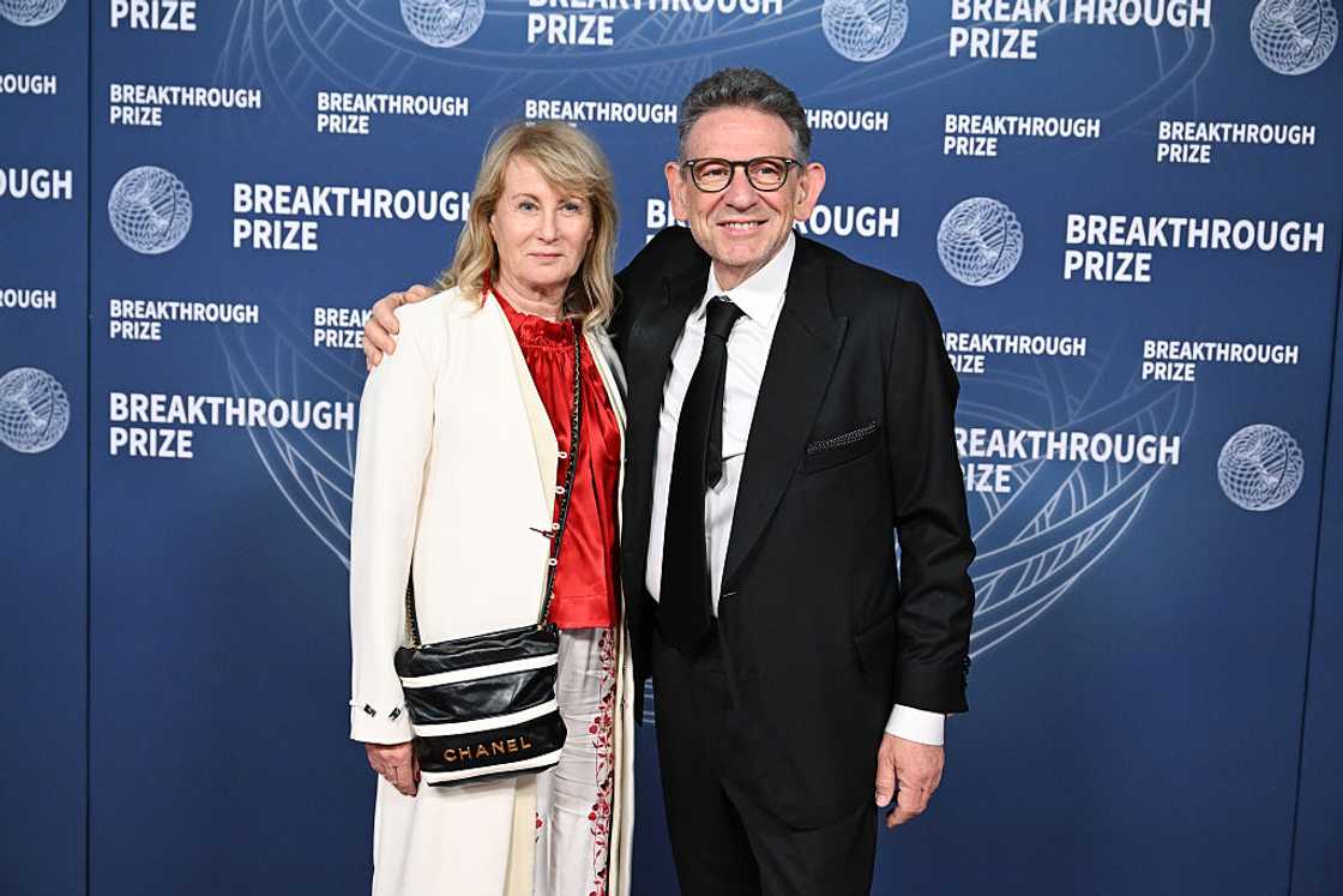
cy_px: 448
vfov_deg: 29.9
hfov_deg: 43.6
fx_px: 1679
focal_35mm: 45
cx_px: 672
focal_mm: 45
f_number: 4
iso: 3200
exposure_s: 1/400
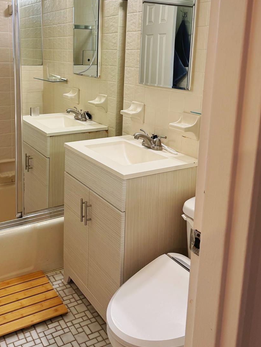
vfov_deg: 52.9
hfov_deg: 41.3
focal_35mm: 34
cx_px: 91
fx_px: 342
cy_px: 115
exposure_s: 1/60
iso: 100
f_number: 1.78
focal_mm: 6.76
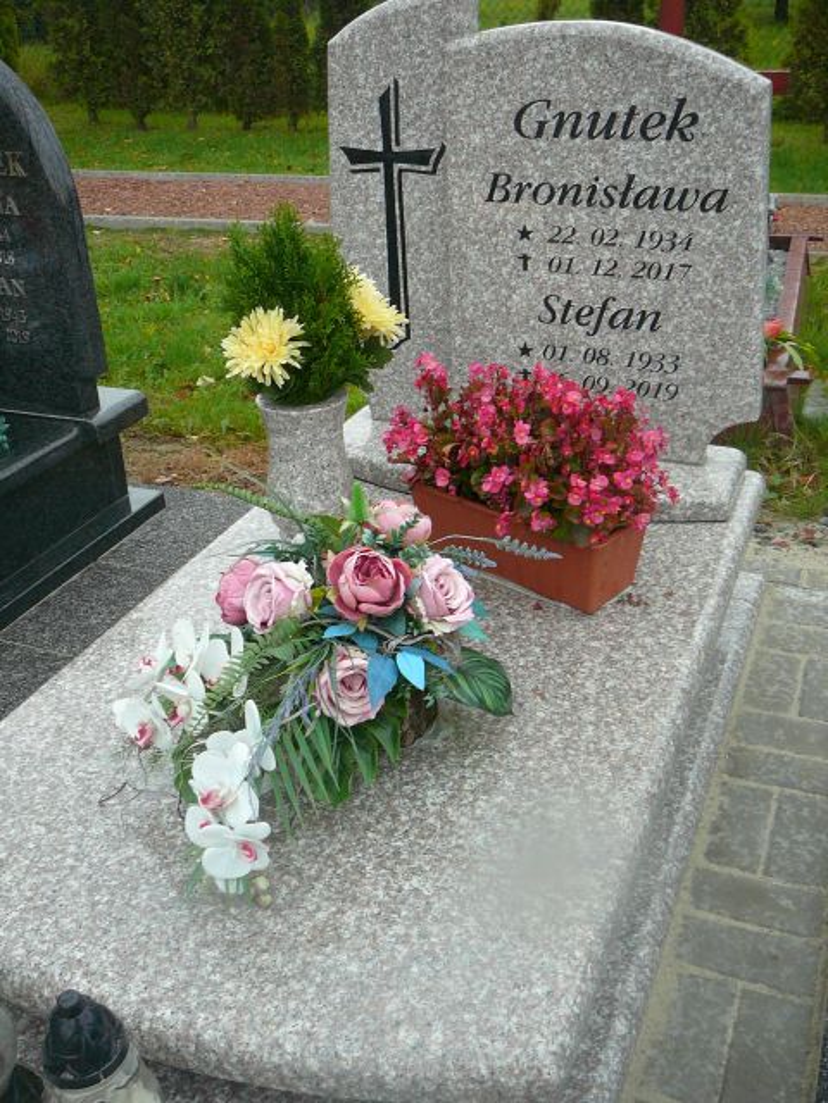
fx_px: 1116
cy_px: 552
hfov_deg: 40.7
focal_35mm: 35
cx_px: 414
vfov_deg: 52.6
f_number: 2.8
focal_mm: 5.2
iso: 160
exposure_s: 1/30
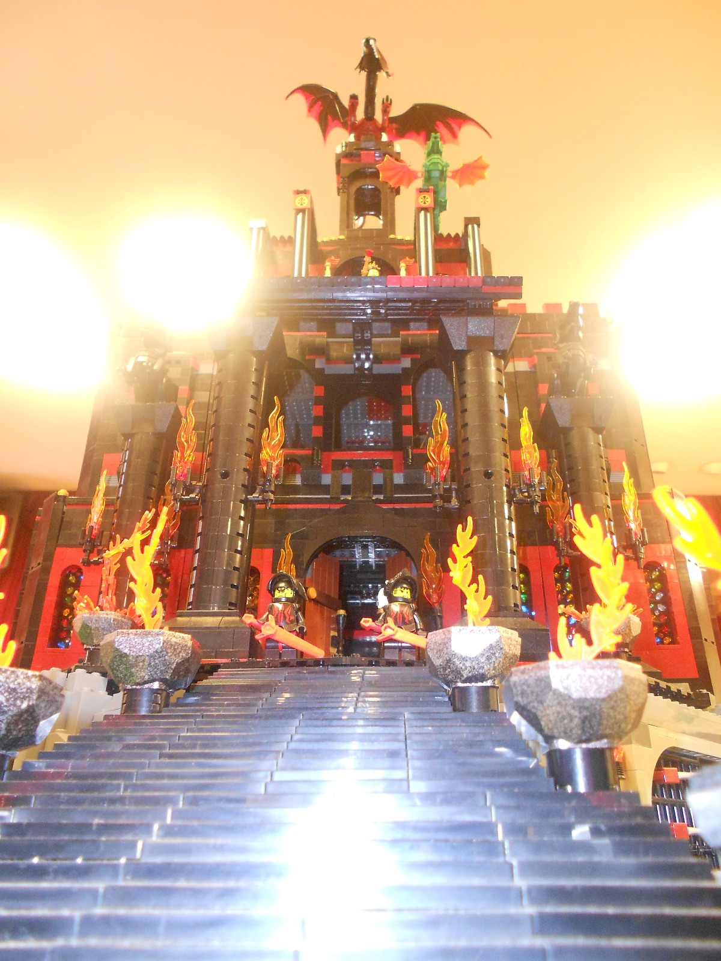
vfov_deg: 67.3
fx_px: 722
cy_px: 480
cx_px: 360
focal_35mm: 26
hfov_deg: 53.1
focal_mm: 4.6
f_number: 3.2
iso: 400
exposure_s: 1/10
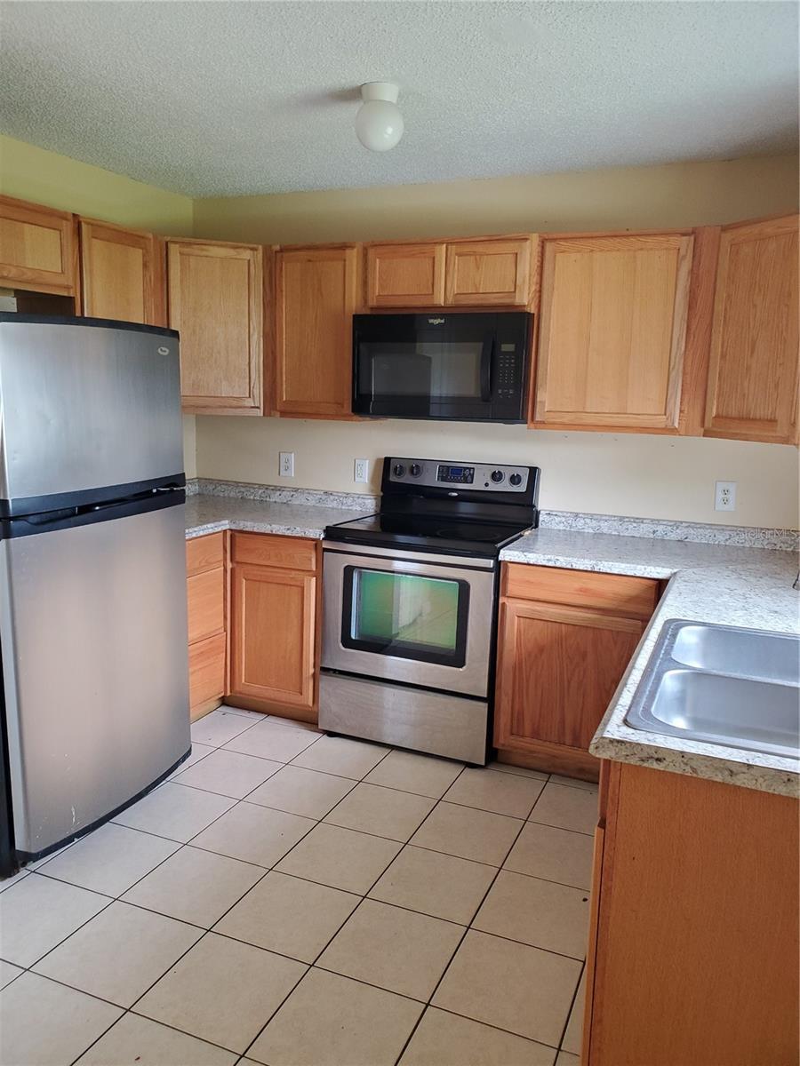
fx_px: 801
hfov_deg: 53.1
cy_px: 533
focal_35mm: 26
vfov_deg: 67.3
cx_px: 400
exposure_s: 1/60
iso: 250
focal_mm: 4.3
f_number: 2.4
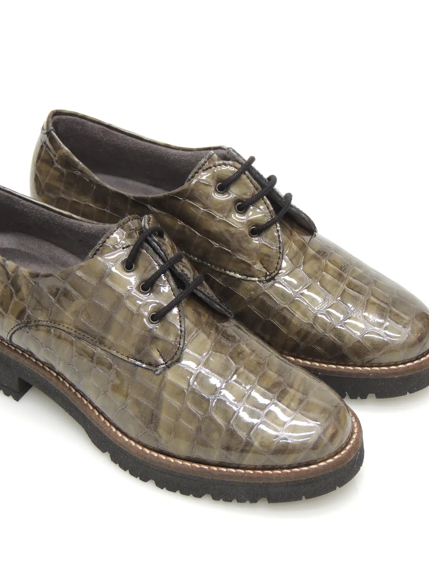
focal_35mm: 105
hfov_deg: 14.1
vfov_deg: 18.7
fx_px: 1735
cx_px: 214
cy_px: 286
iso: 100
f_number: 4.2
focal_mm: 18.7
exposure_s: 1/5
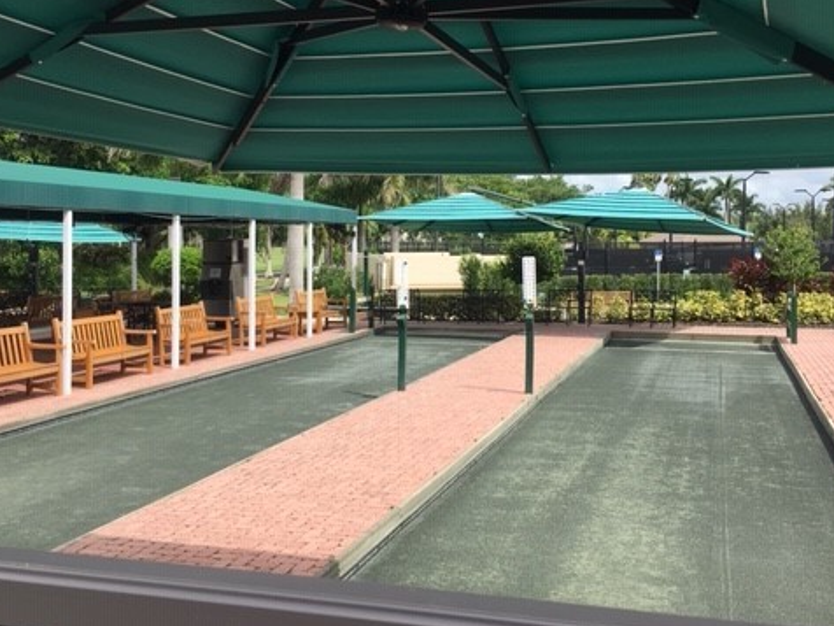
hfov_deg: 47.9
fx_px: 940
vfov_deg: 36.6
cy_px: 240
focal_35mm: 39
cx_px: 408
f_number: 2.2
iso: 25
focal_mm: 4.15
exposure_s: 1/1304
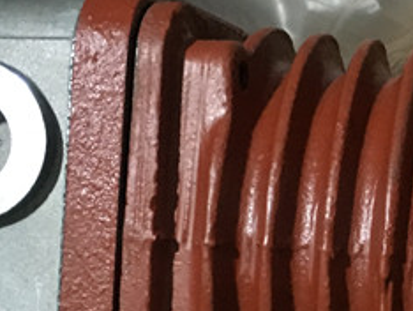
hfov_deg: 19.0
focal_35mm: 99
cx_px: 450
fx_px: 1182
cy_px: 226
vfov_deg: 14.9
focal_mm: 4.15
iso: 400
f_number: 2.2
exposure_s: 1/17
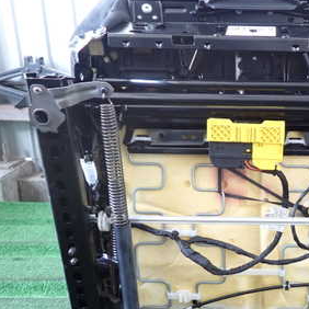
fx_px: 475
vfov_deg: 36.0
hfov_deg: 33.7
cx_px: 290
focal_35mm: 47
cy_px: 180
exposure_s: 1/30
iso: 320
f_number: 2
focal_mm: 4.5
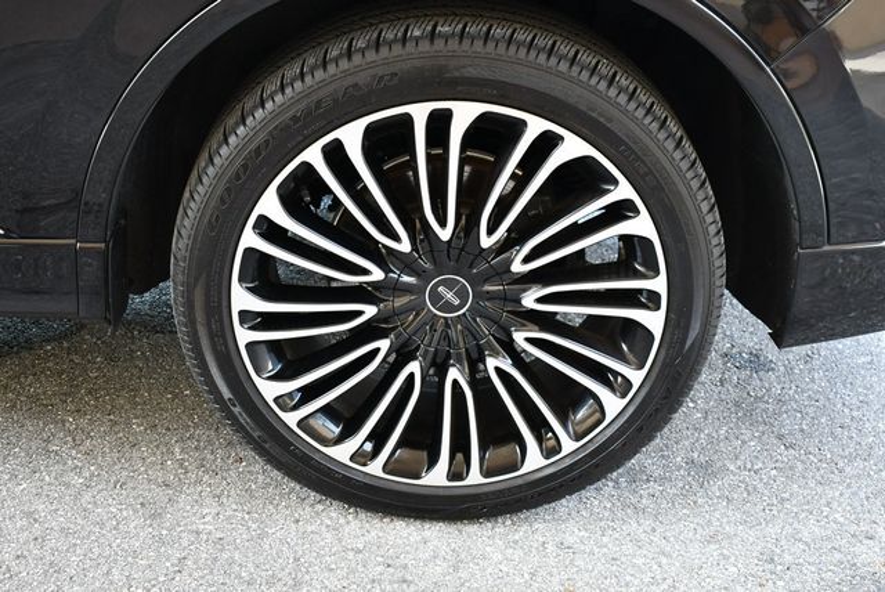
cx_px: 442
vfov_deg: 27.0
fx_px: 1230
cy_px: 296
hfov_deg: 39.6
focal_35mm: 50
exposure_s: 1/250
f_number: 4
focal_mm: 25
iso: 800
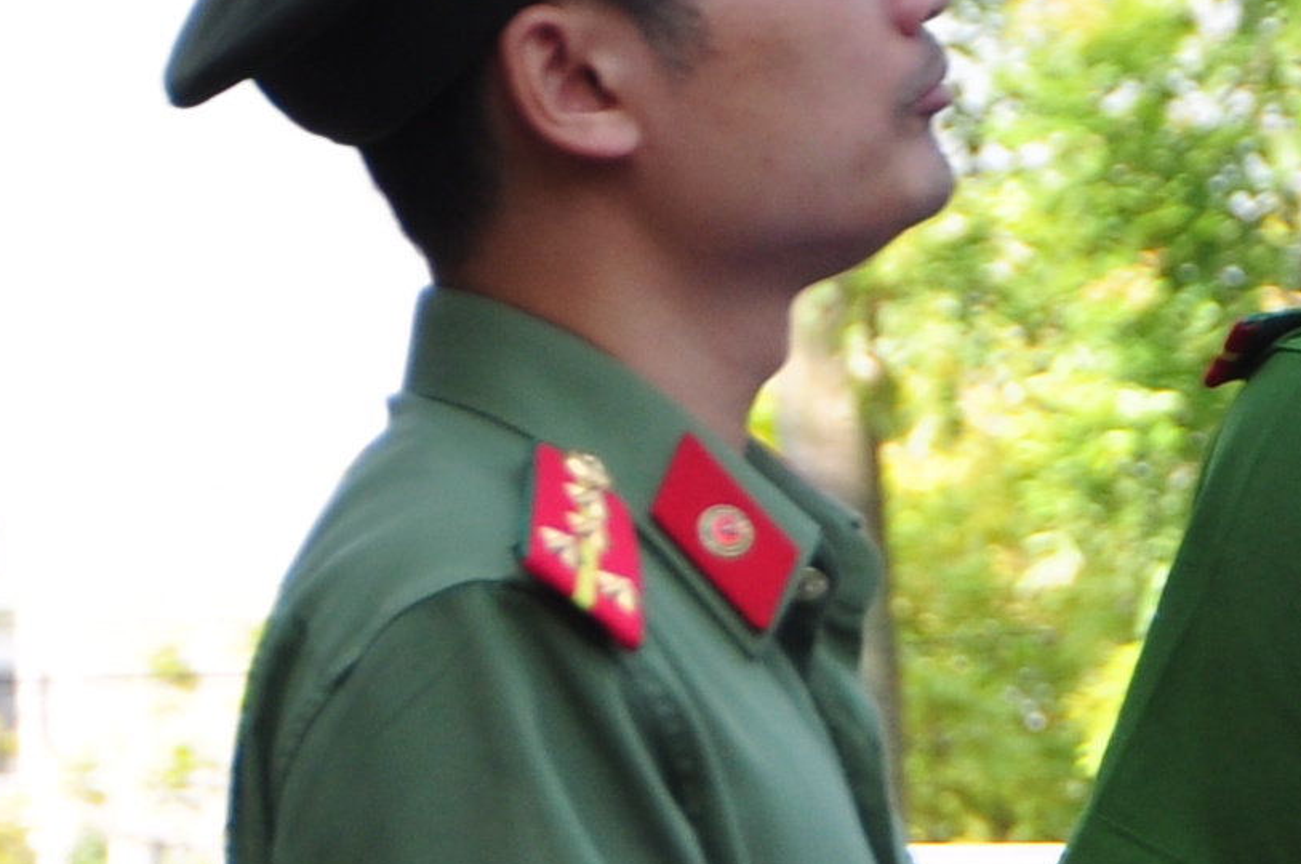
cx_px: 1107
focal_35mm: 554
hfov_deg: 3.7
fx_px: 19997
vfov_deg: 2.5
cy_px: 259
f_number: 5.3
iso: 200
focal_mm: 70
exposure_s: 1/200
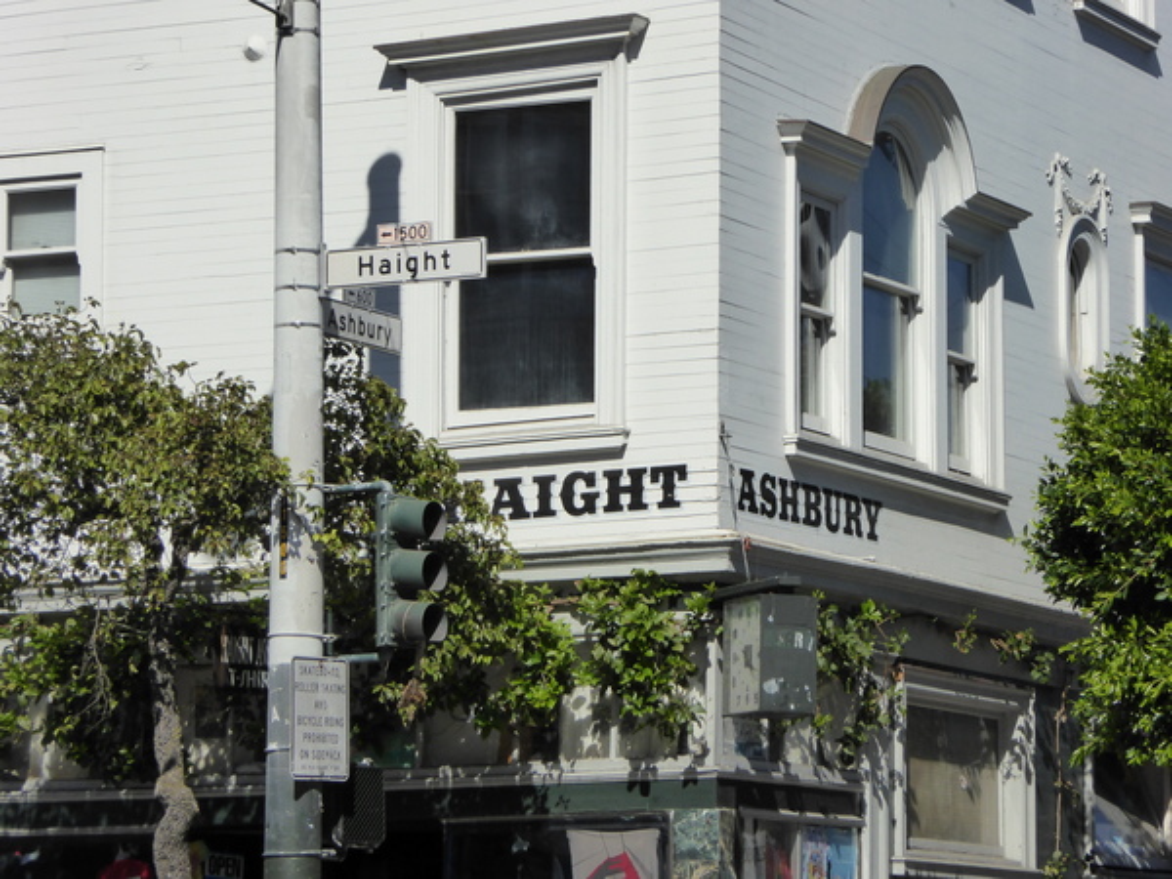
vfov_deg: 9.9
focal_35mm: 150
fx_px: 5079
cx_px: 586
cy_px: 440
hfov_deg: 13.2
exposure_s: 1/640
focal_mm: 24.2
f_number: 6.3
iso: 200
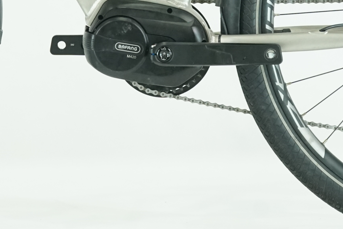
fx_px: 1896
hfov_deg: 10.3
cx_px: 104
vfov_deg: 6.8
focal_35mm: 199
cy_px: -142
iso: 2500
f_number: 6.3
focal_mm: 57
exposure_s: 1/200
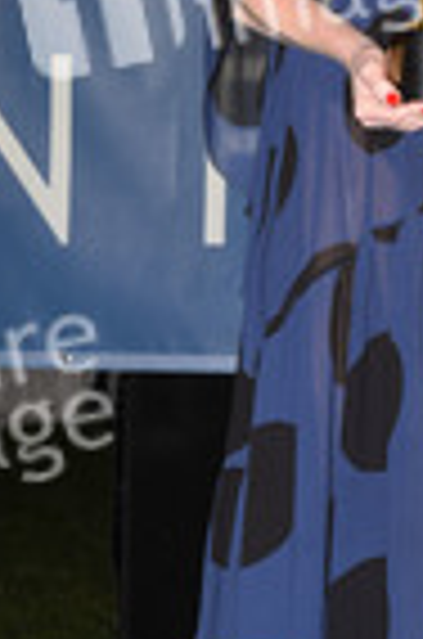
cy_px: 198
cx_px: 374
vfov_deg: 13.3
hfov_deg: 8.8
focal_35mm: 155
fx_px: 2745
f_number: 6.3
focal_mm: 55
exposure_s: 1/160
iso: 800
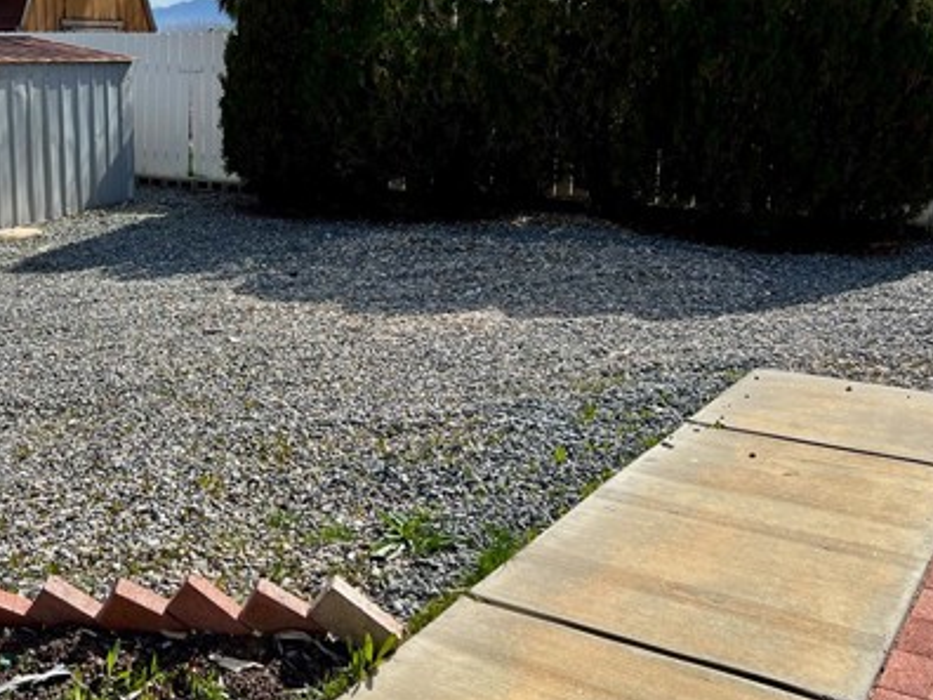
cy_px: 219
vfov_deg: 34.0
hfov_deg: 43.9
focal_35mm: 42
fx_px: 1132
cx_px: 283
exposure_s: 1/3704
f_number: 1.5
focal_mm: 5.7
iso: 50
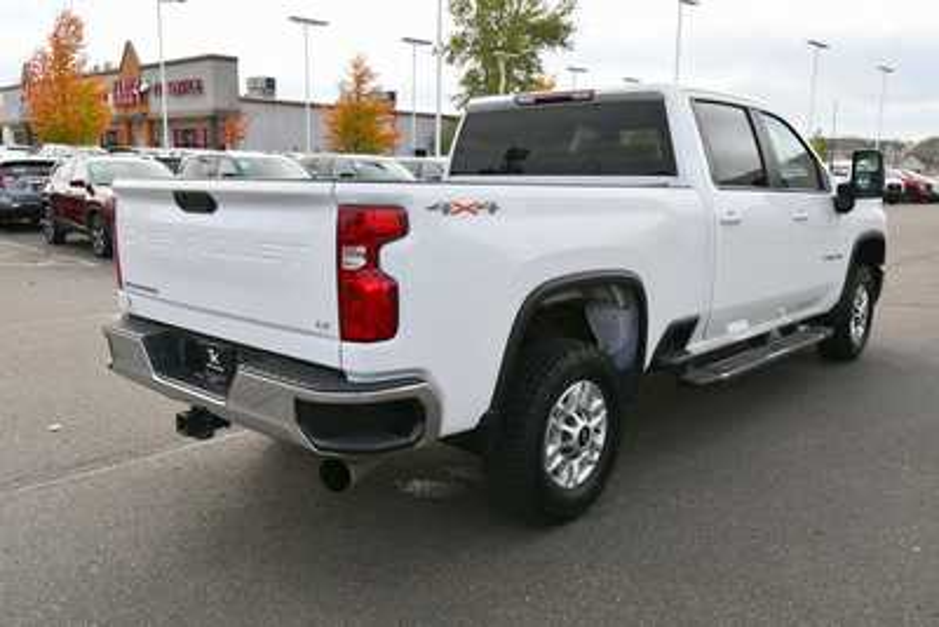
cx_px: 470
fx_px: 783
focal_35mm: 30
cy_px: 314
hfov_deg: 61.9
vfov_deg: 43.6
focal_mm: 20
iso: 160
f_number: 8
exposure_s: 1/250
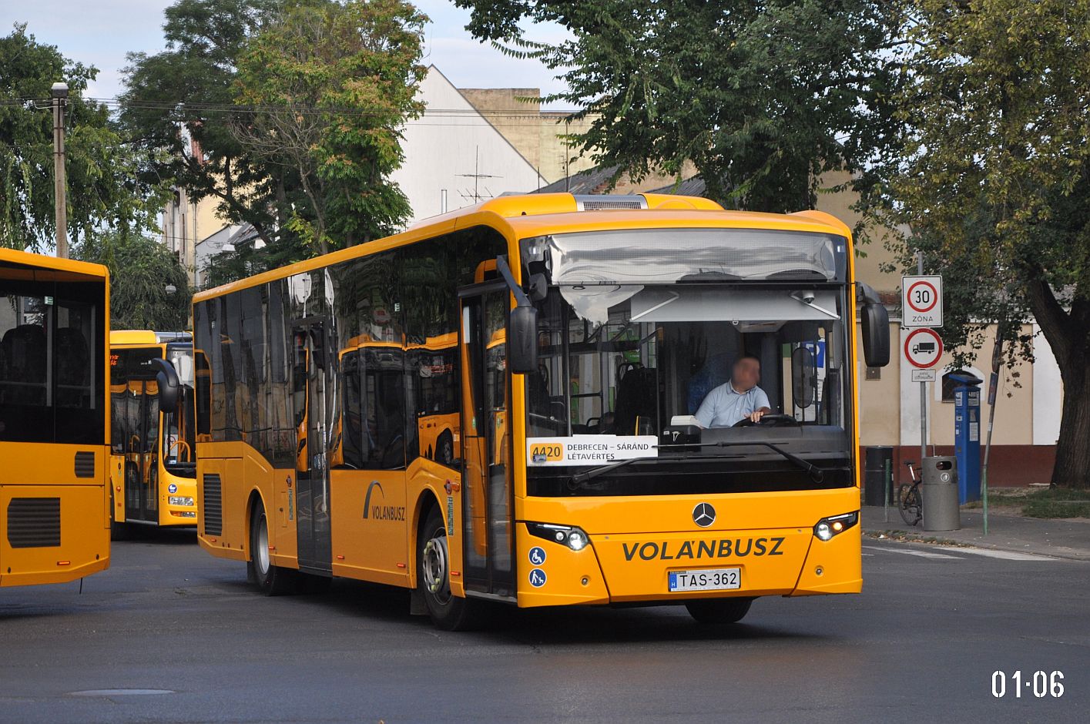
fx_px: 2631
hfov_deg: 23.4
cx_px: 545
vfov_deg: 15.7
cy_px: 362
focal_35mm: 87
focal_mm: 58
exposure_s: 1/1000
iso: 560
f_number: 5
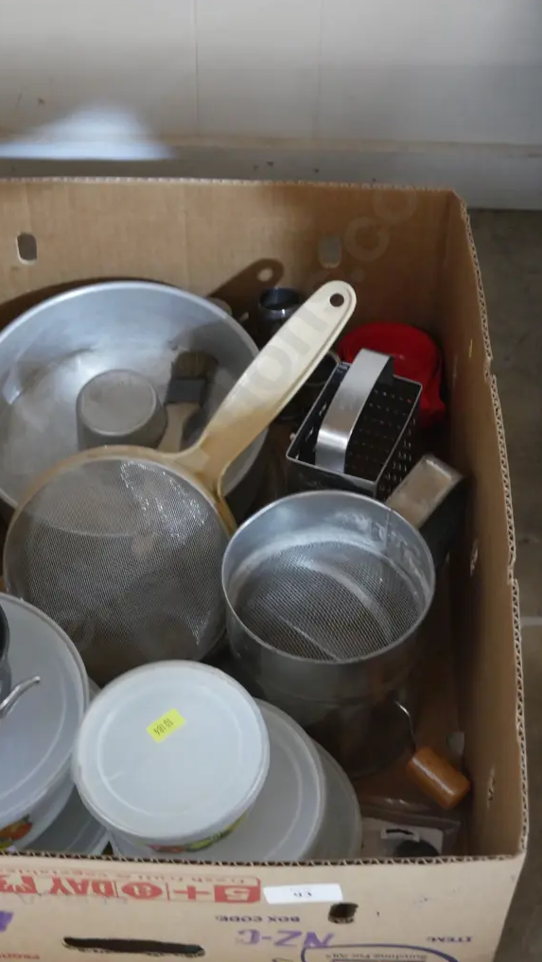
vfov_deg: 36.6
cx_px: 184
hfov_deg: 21.0
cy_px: 480
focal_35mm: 57
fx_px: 1456
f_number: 5.3
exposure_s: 1/10
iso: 3200
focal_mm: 26
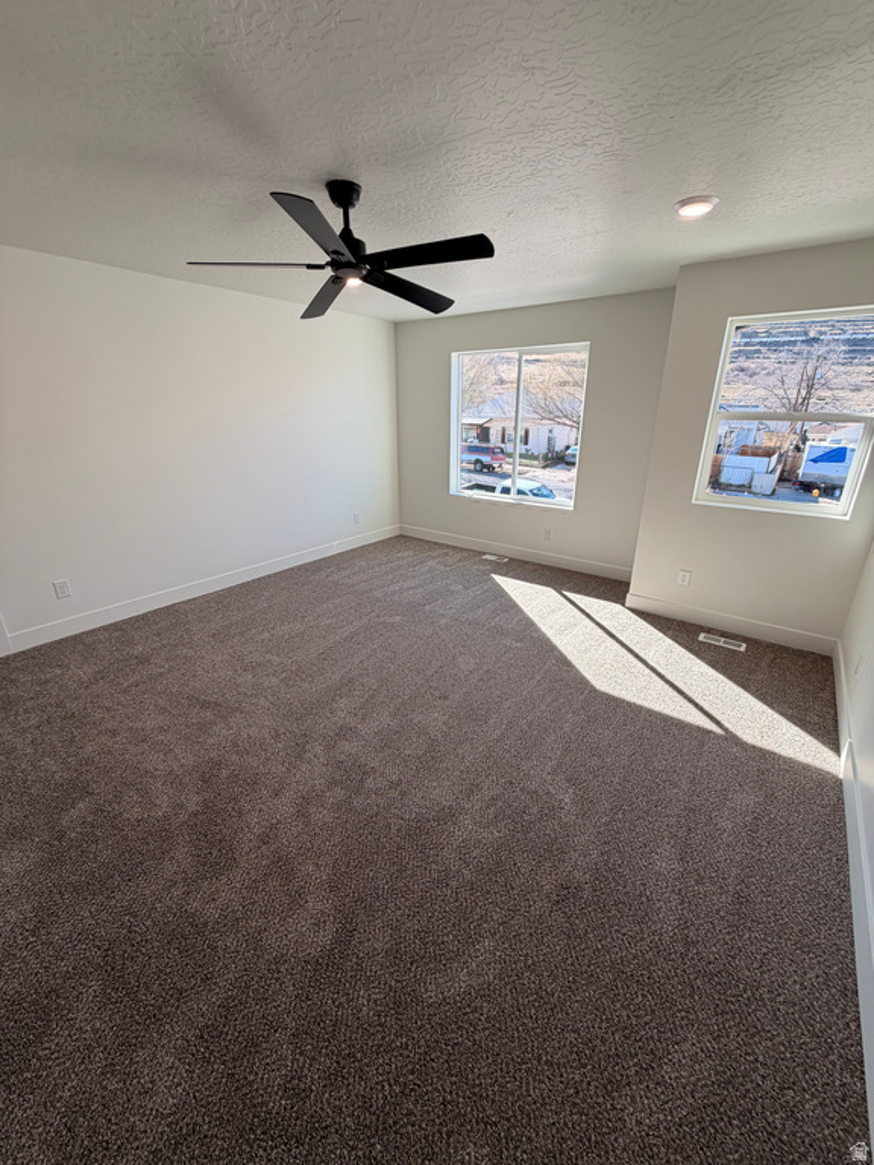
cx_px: 437
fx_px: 471
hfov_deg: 85.7
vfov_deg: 102.1
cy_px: 582
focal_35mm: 14
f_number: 2.2
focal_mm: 2.22
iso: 40
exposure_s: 1/143
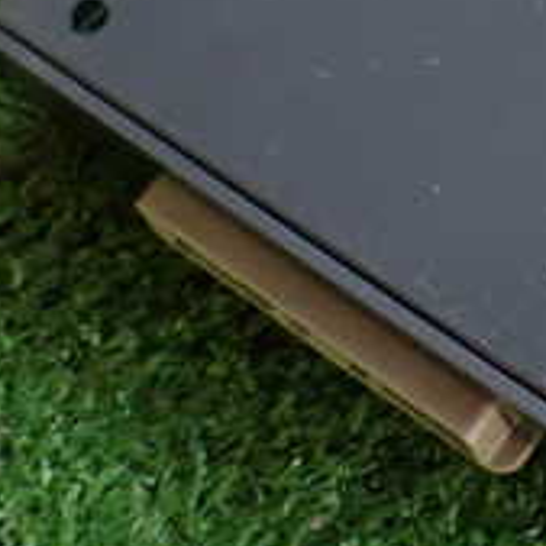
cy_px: 55
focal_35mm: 94
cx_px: 556
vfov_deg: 18.2
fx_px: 1677
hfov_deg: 18.0
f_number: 2.3
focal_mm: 5.4
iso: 800
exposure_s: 1/40
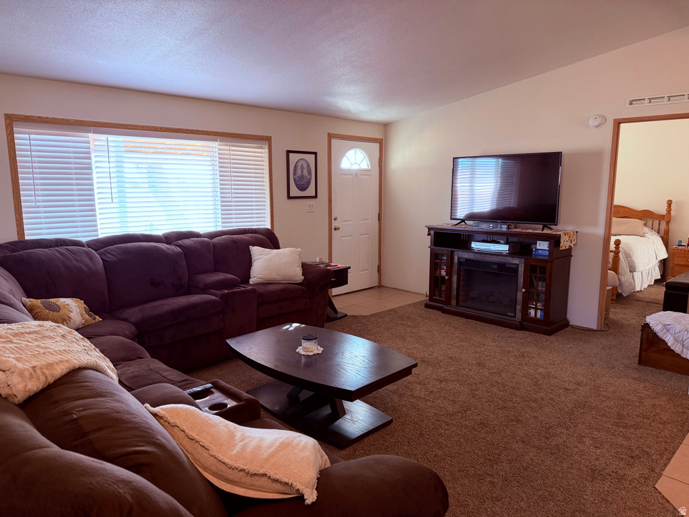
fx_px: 478
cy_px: 258
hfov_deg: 71.6
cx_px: 344
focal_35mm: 24
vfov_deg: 56.8
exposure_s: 1/60
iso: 250
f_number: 1.78
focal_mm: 6.76
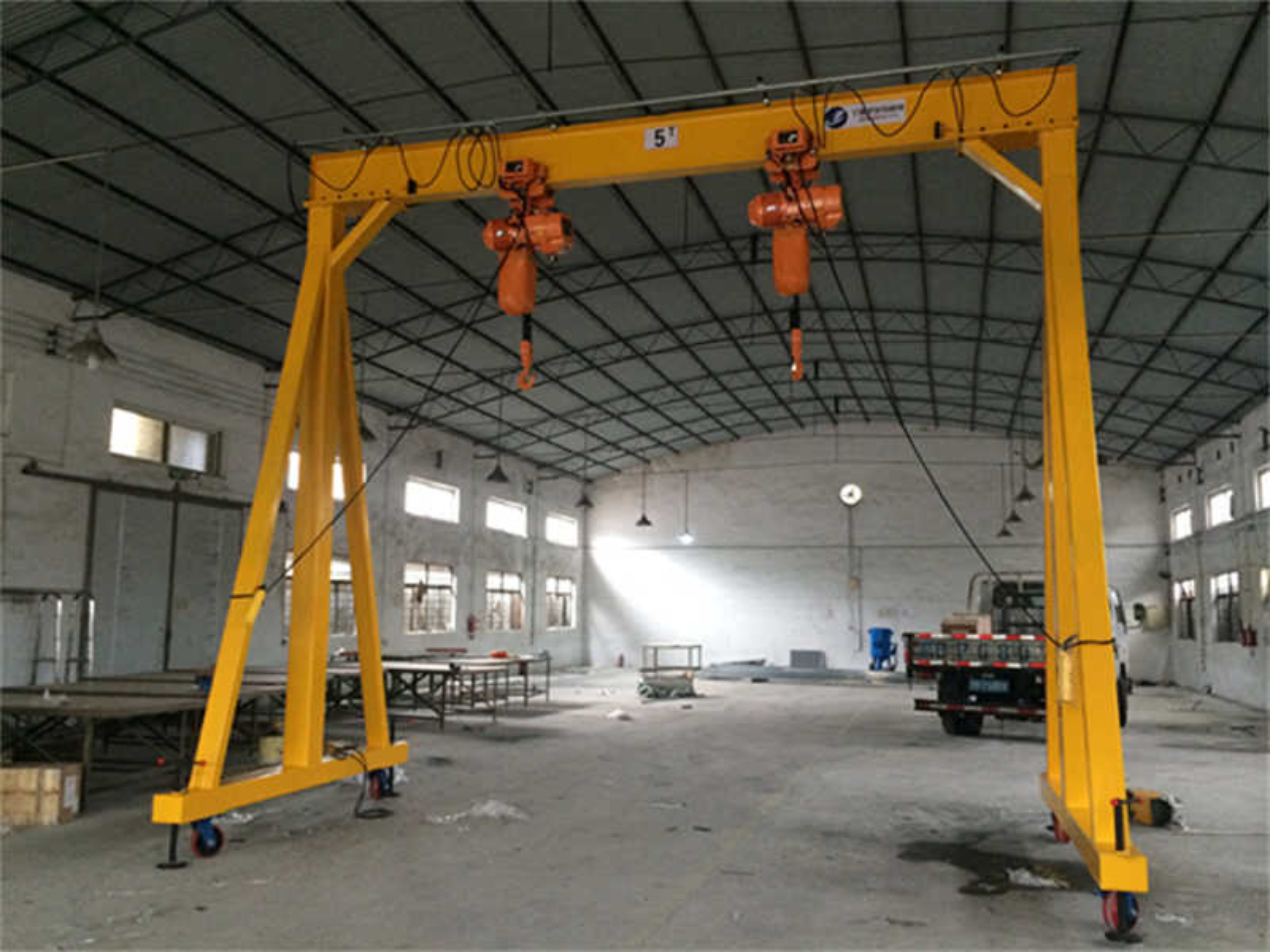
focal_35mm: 30
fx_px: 1101
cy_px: 476
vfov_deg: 46.8
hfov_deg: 60.0
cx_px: 635
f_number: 2.2
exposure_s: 1/17
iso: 320
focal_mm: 4.12
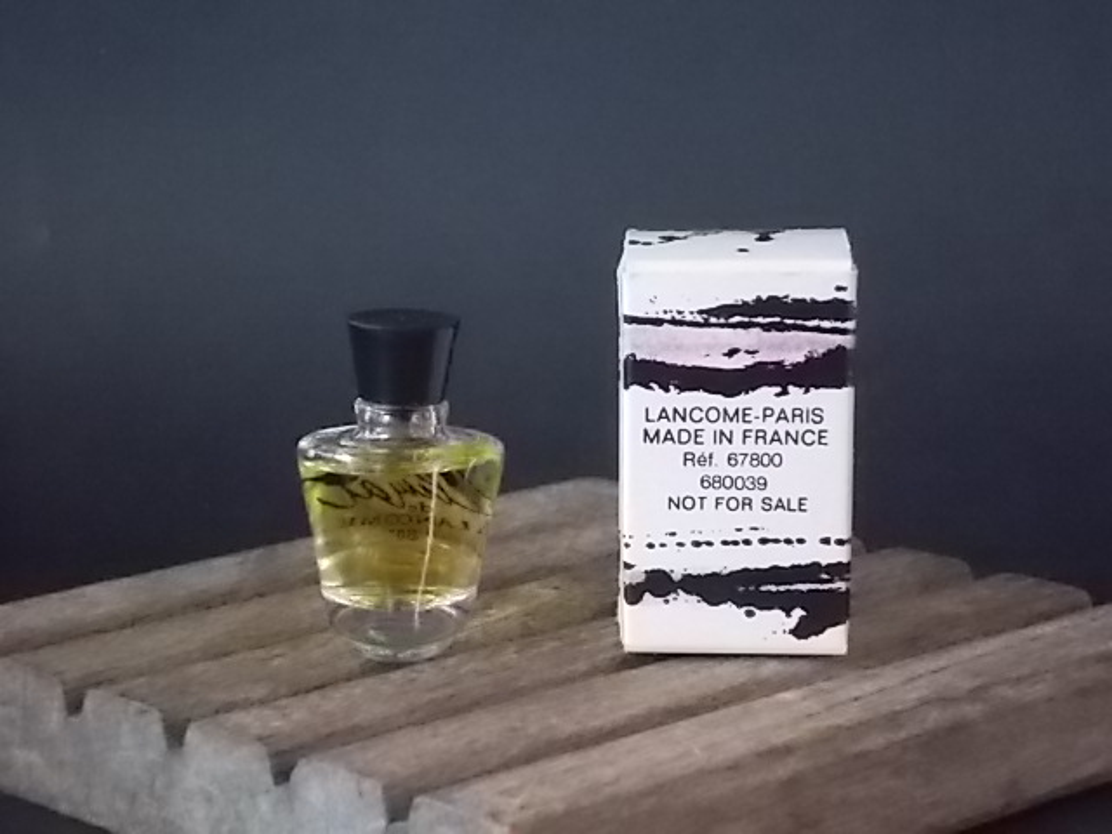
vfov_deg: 13.1
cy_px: 417
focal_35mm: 113
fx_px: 3630
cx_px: 556
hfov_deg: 17.4
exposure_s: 1/100
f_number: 6
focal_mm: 20.1
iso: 800
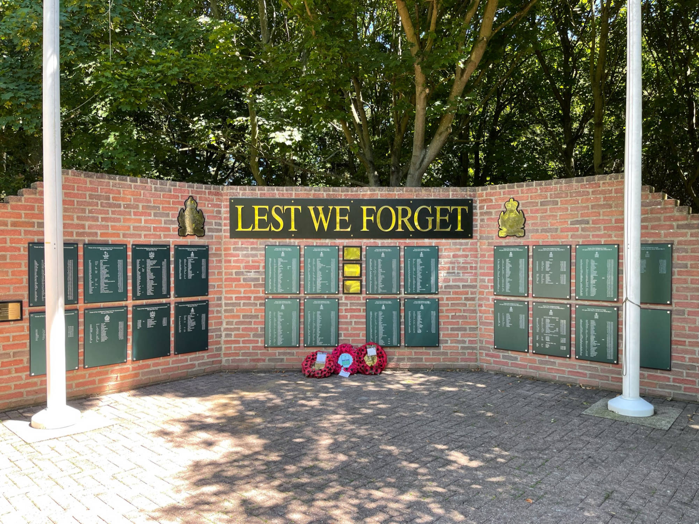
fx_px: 525
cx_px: 350
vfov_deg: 53.0
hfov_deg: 67.3
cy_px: 262
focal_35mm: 26
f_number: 1.6
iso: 32
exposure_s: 1/165
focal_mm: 5.1
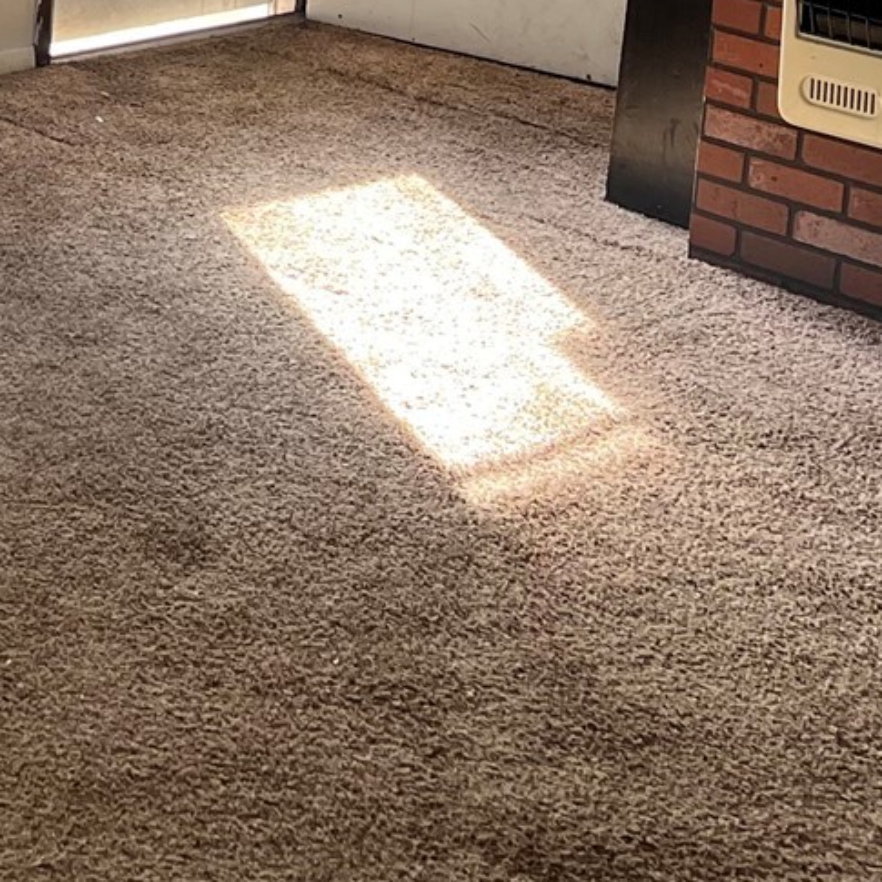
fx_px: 2623
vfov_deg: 18.2
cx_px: 58
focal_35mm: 91
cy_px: -158
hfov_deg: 18.7
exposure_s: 1/121
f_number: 1.5
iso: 80
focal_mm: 5.7
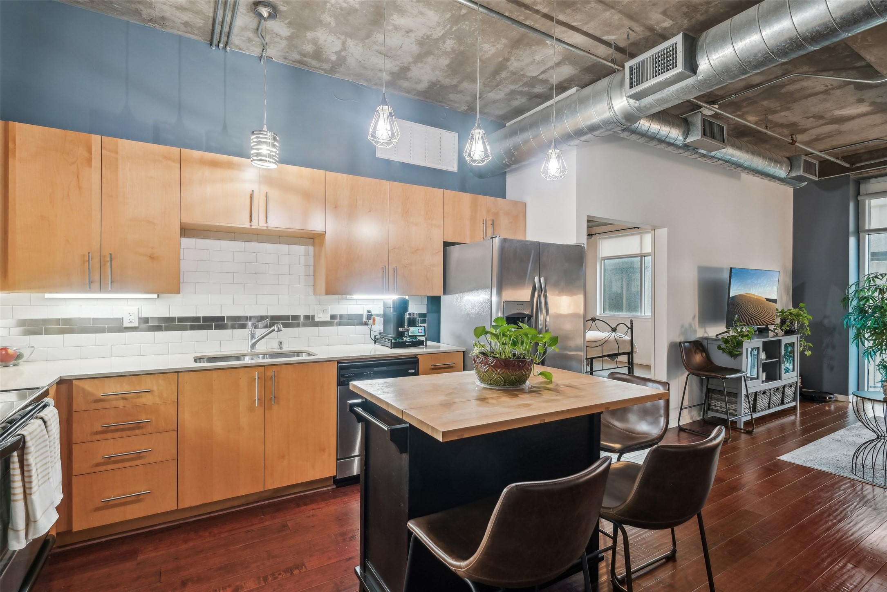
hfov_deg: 93.3
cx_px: 444
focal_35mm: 17
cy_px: 296
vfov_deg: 70.5
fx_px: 419
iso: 400
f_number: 8
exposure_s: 1/5
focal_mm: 17
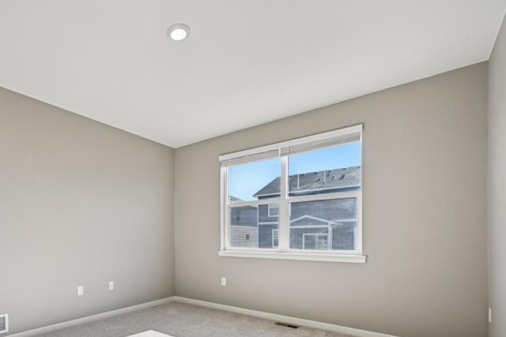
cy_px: 235
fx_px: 281
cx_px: 148
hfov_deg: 79.7
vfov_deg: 59.8
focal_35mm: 20
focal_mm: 14
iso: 64
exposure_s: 1/30
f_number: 8
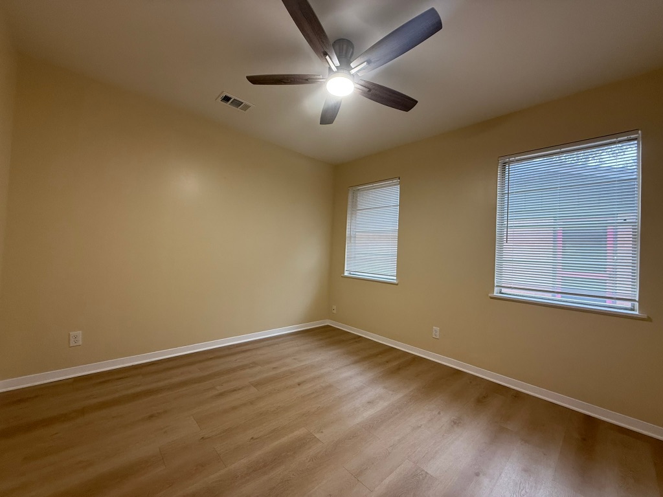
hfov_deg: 102.1
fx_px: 268
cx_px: 332
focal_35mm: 14
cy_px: 248
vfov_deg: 85.7
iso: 200
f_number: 2.2
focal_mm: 2.22
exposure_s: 1/60
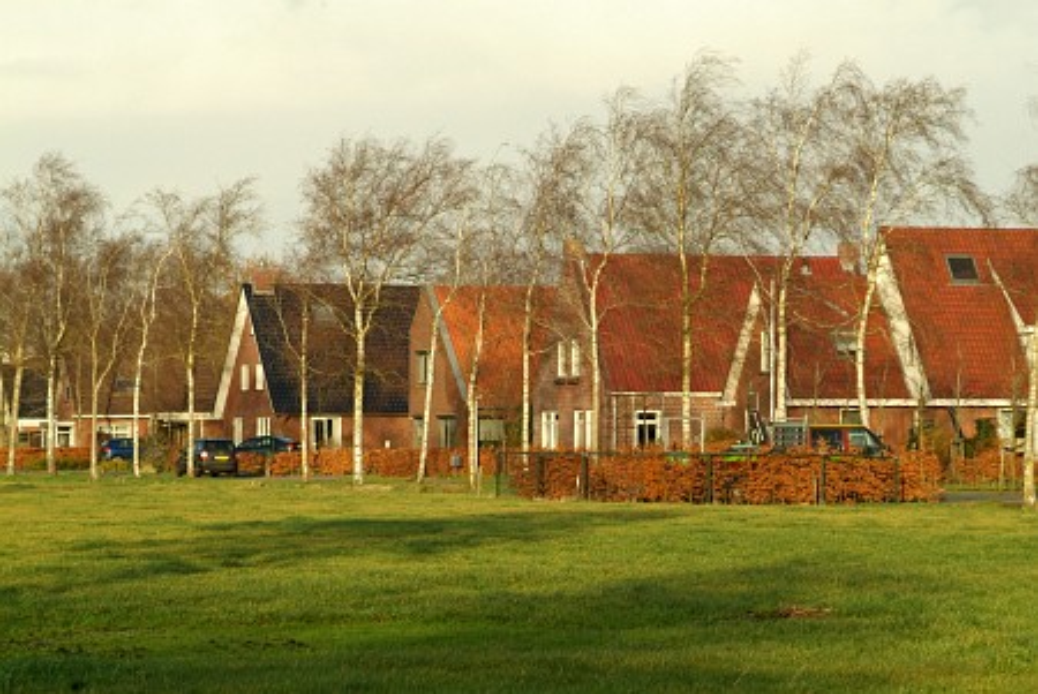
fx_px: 4416
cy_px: 347
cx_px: 519
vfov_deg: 9.0
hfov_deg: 13.4
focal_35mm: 153
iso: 400
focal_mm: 102
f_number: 9.5
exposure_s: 1/250
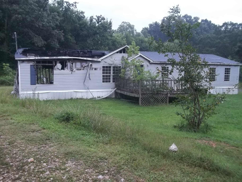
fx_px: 224
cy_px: 91
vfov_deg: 44.2
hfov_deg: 56.8
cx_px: 121
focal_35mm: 32
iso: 80
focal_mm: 5.7
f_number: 2.9
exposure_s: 1/30
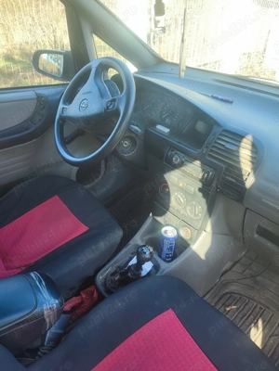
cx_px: 140
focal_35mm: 25
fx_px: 269
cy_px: 186
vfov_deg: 69.4
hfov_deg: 54.9
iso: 81
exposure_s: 1/100
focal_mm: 6.04
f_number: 1.9
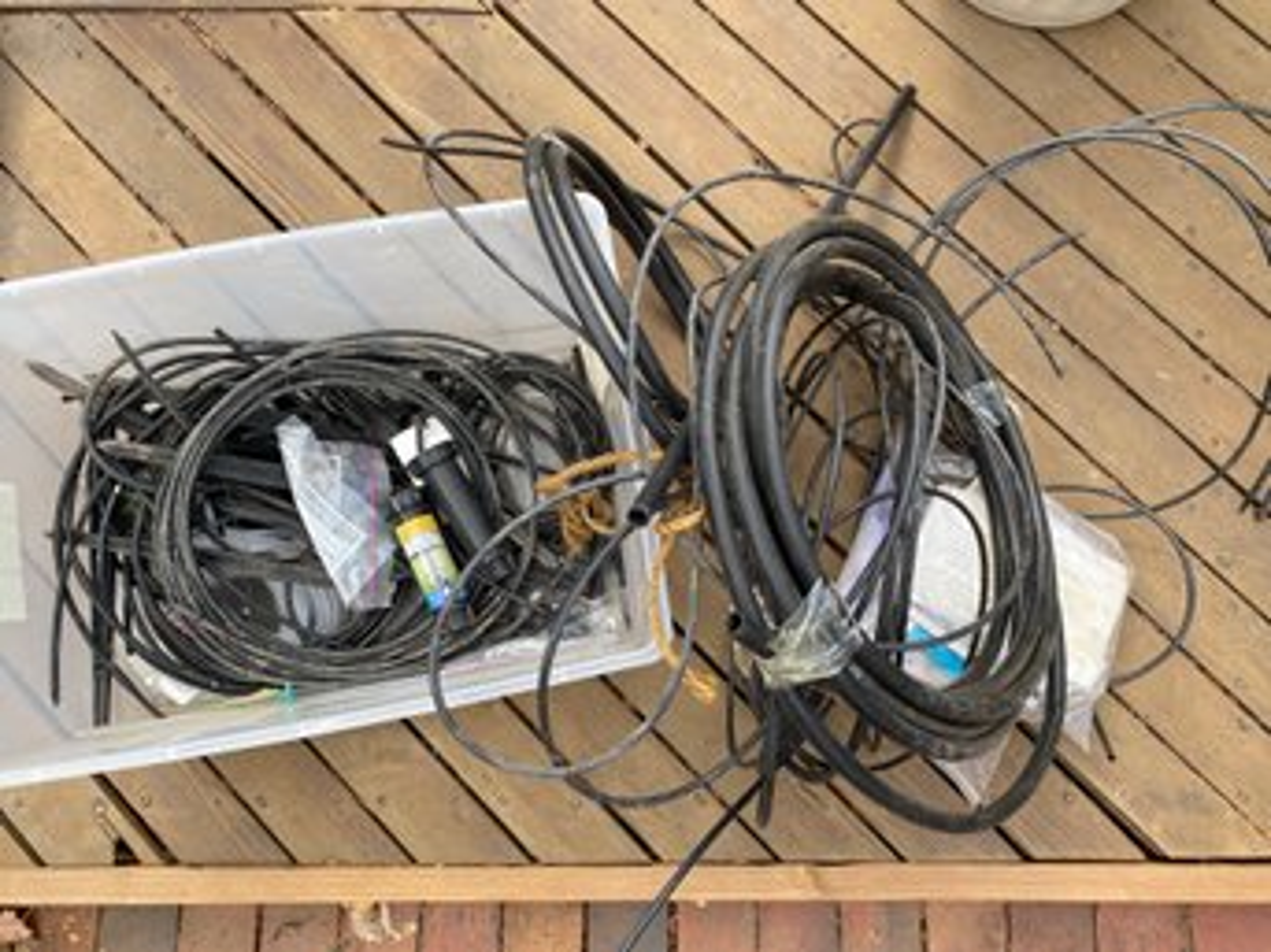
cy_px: 476
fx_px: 954
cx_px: 636
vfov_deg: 53.0
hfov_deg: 67.3
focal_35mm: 26
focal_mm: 4.25
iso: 32
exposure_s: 1/437
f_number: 1.8
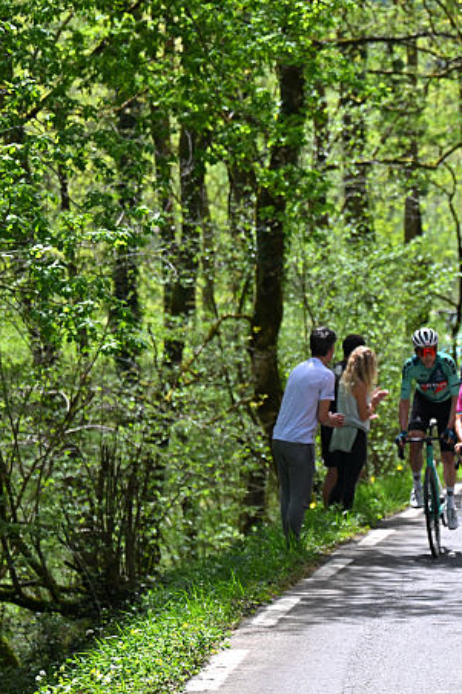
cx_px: 568
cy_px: 205
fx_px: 3275
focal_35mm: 170
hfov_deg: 8.0
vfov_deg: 12.1
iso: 250
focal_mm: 75
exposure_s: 1/1600
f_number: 2.8
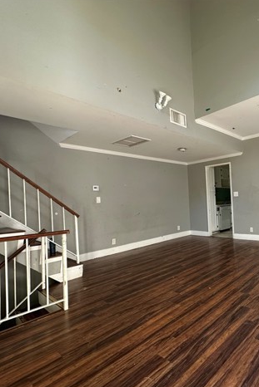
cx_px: 200
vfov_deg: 84.0
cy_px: 196
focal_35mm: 20
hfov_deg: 58.2
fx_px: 216
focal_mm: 2.22
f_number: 2.2
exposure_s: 1/99
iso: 125
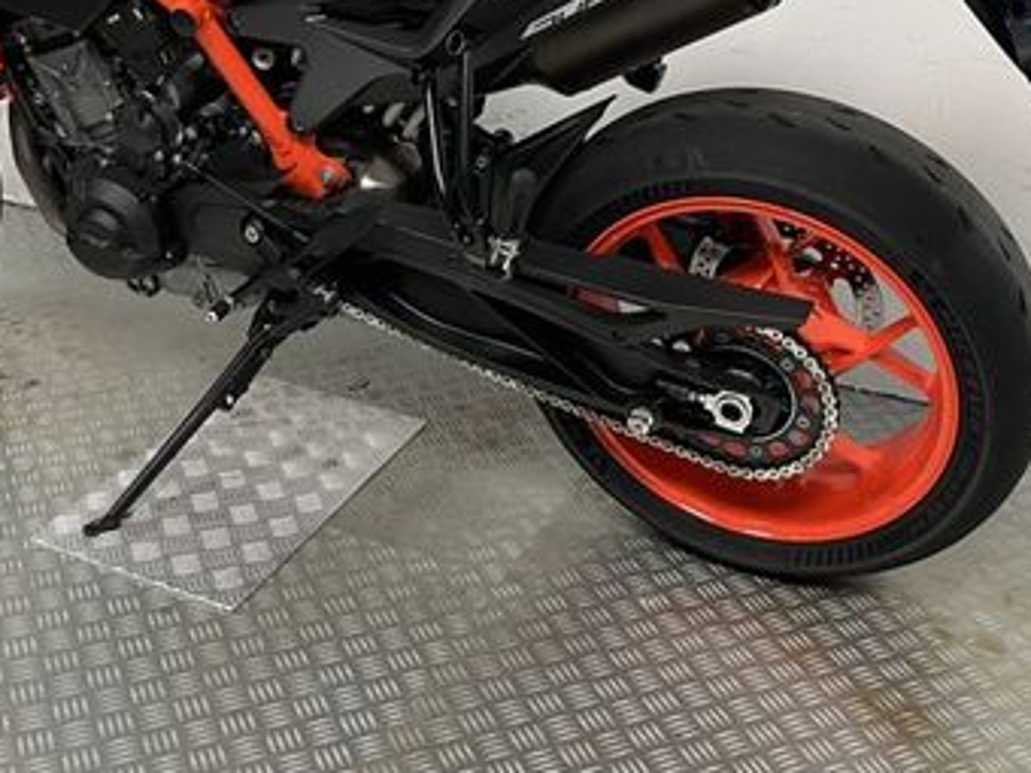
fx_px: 1459
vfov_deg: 28.6
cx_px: 467
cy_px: 82
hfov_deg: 38.9
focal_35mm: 49
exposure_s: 1/50
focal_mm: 5.1
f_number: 1.6
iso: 125
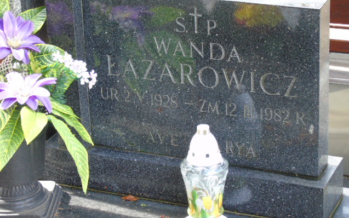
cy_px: 94
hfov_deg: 18.1
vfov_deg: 11.4
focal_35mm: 115
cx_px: 174
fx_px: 1094
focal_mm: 19
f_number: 4.4
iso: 250
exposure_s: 1/60
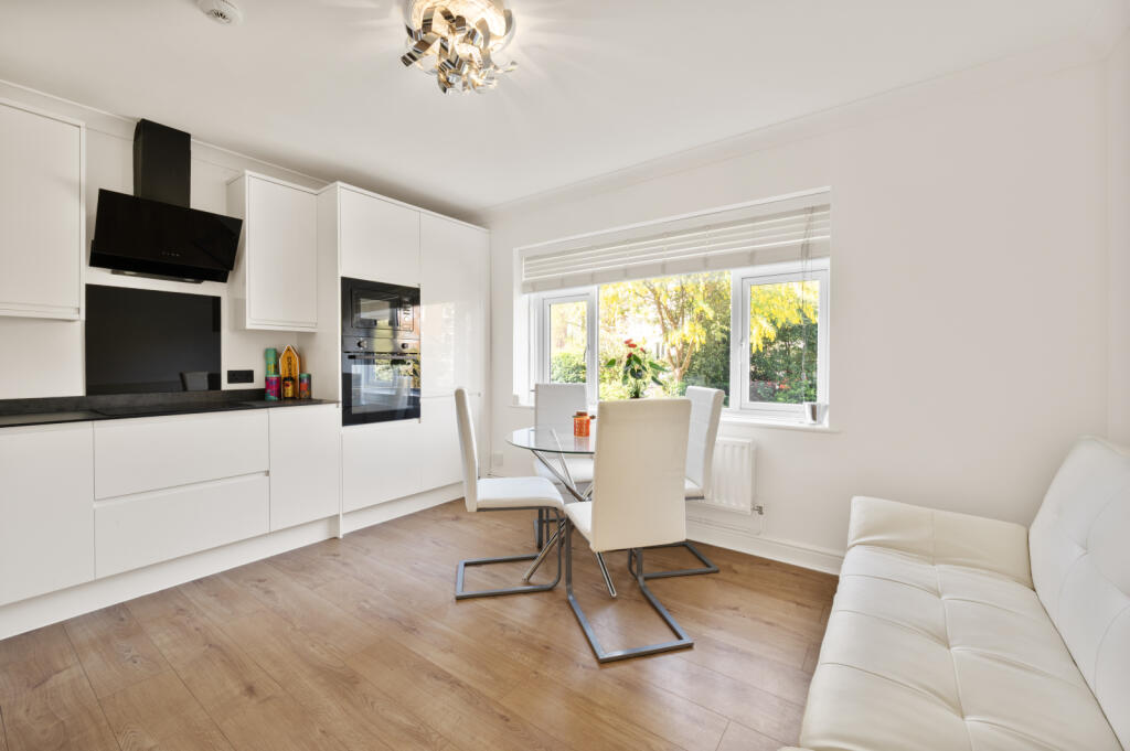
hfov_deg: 104.3
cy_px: 376
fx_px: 439
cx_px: 565
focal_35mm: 14
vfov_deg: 81.1
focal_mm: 14
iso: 200
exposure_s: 1
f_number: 16
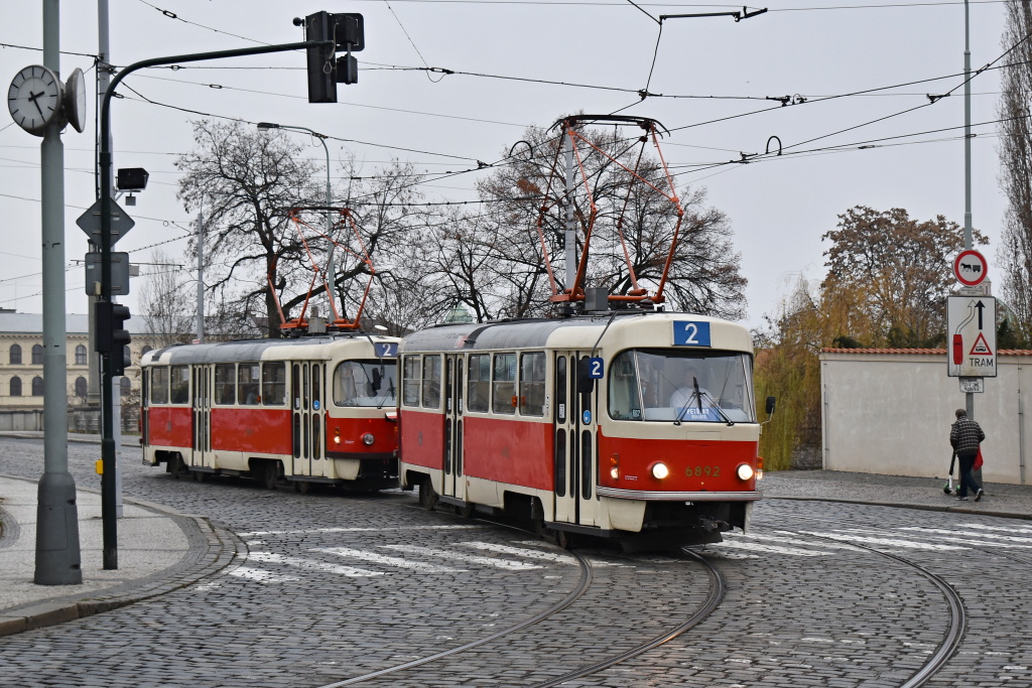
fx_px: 1720
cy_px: 344
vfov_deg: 22.6
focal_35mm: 60
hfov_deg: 33.4
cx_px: 516
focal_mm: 40
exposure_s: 1/160
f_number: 6.3
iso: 400
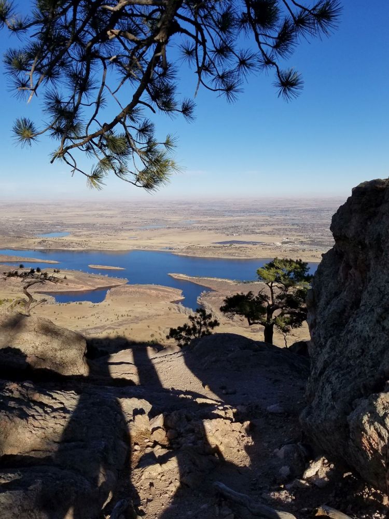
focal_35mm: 26
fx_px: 390
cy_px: 260
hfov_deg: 53.1
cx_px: 194
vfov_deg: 67.3
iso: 50
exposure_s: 1/3390
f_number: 1.7
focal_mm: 4.25
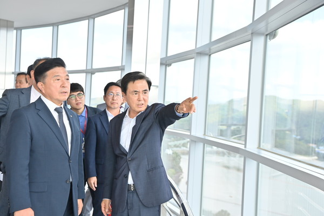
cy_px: 108
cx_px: 162
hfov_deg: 39.6
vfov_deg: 27.0
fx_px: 450
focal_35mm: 50
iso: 320
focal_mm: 50
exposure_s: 1/200
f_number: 5
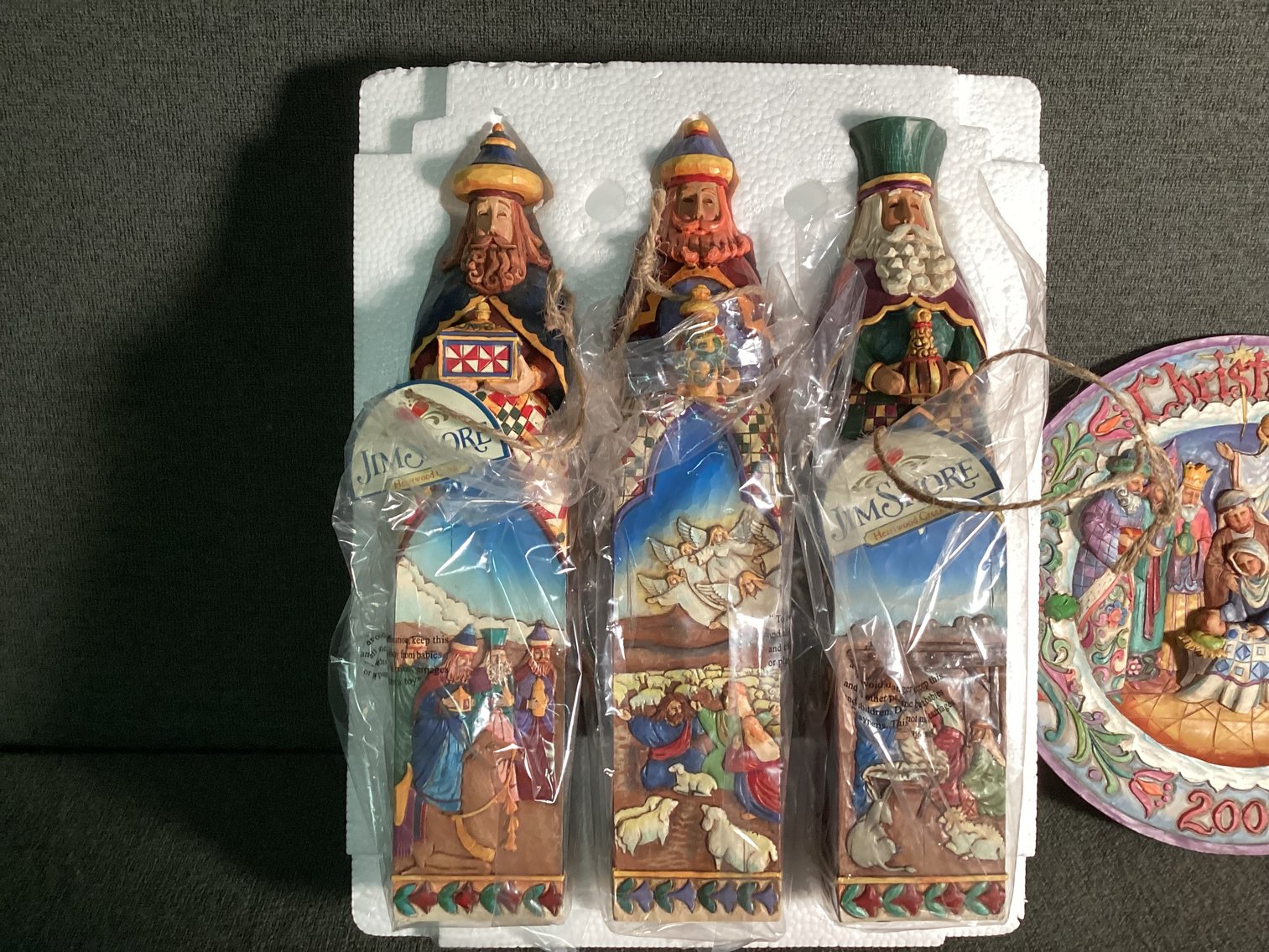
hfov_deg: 58.3
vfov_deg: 45.4
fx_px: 1137
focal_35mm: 31
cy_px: 476
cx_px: 634
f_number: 2.4
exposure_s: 1/60
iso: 200
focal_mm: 3.3
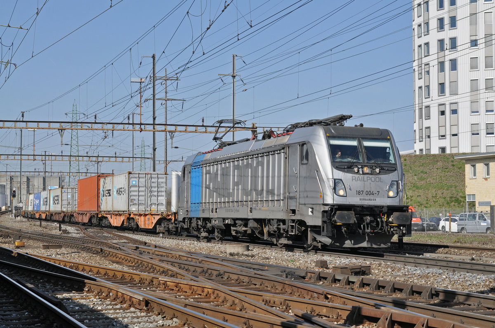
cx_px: 248
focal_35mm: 66
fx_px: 906
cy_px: 164
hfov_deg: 30.5
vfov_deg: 20.6
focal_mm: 44
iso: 250
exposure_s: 1/1000
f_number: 6.3
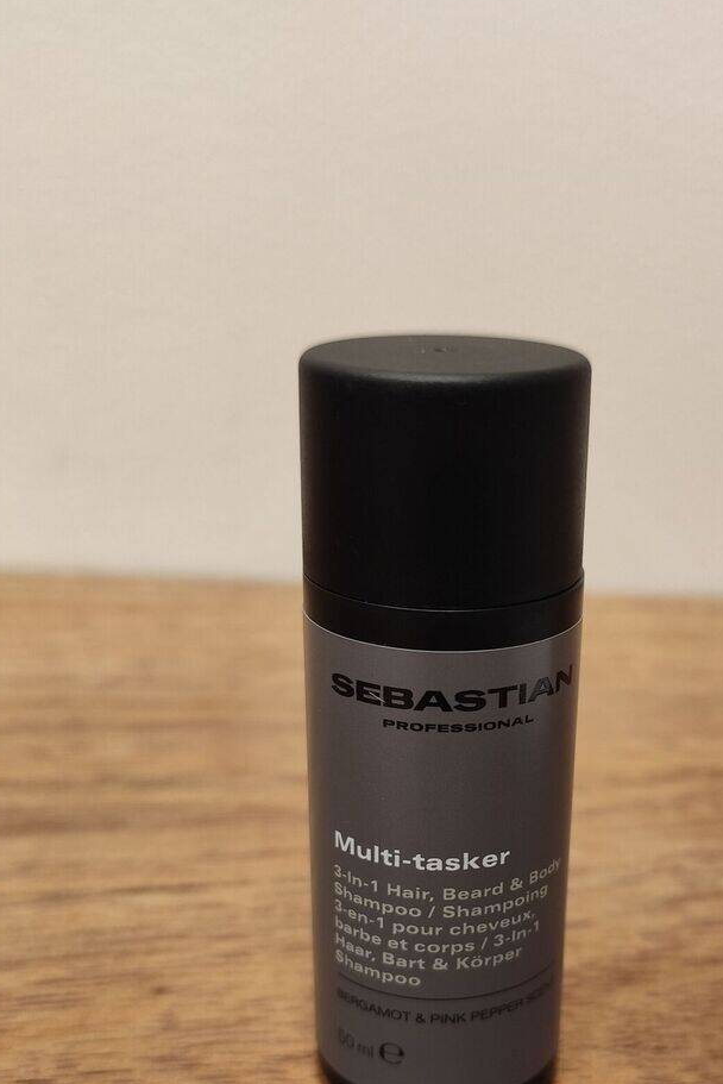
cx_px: 473
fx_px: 1264
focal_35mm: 42
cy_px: 763
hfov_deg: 31.7
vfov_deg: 45.3
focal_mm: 6.19
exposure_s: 1/100
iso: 640
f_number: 1.65
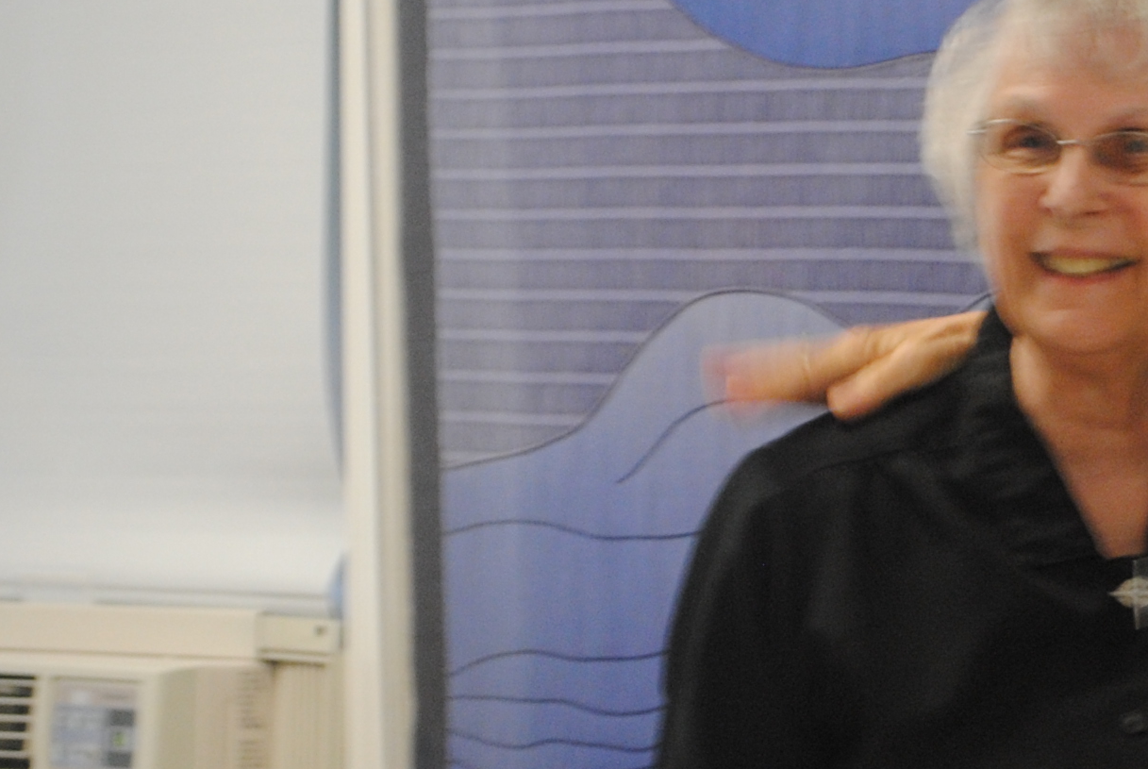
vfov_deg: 6.6
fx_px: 6705
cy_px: 478
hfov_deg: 9.7
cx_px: 1149
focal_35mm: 210
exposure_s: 1/30
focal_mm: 44
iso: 450
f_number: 5.3
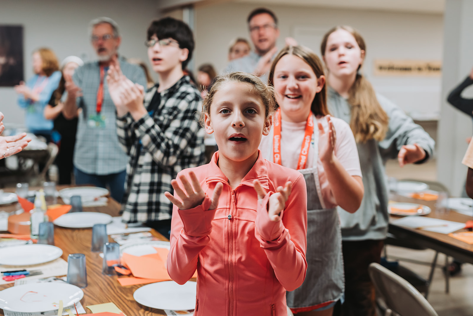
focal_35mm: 50
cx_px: 236
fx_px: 657
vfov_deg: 27.0
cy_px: 158
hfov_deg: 39.6
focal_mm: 50
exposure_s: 1/250
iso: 800
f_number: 2.8
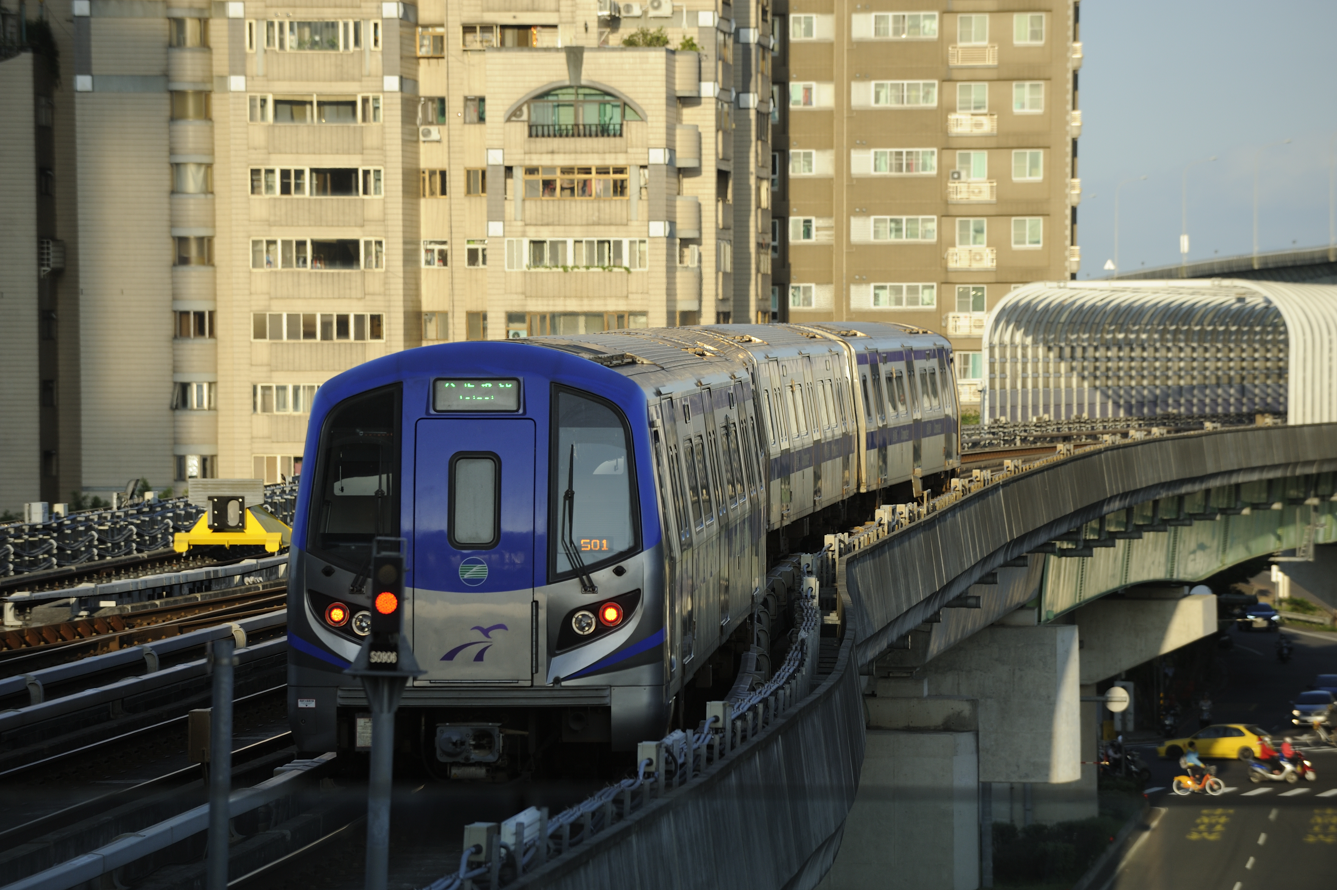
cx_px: 668
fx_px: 6309
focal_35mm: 170
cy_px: 445
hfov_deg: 12.1
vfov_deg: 8.1
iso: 250
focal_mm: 170
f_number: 6.3
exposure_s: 1/800
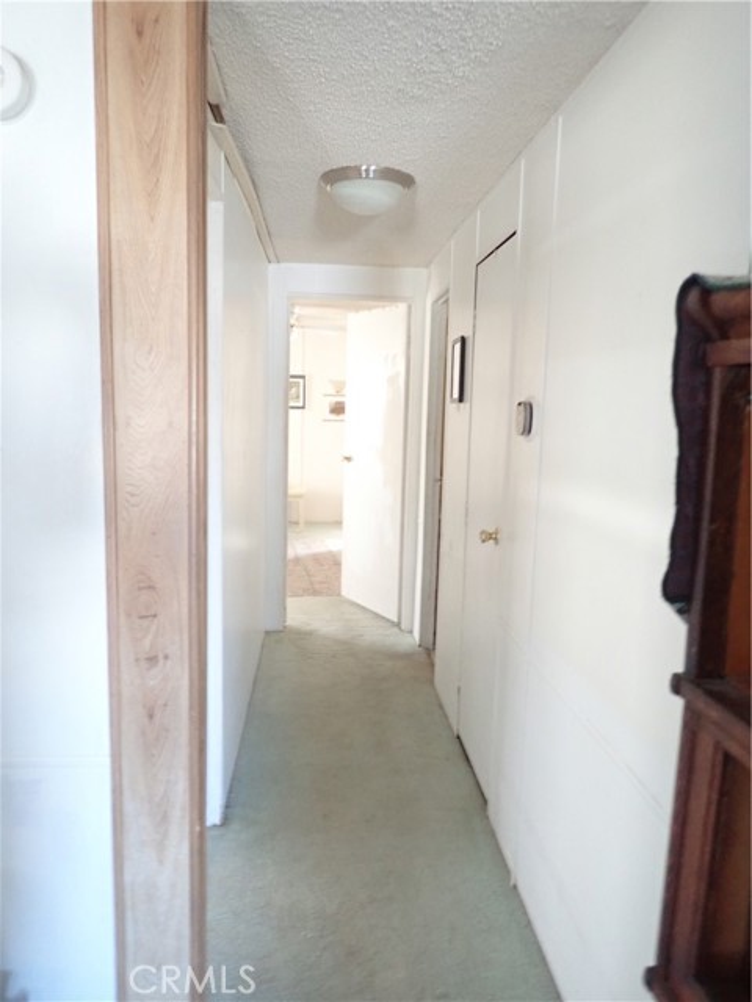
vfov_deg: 69.4
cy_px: 501
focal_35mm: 25
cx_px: 376
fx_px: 724
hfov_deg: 54.9
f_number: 2
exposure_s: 1/10
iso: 800
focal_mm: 4.5
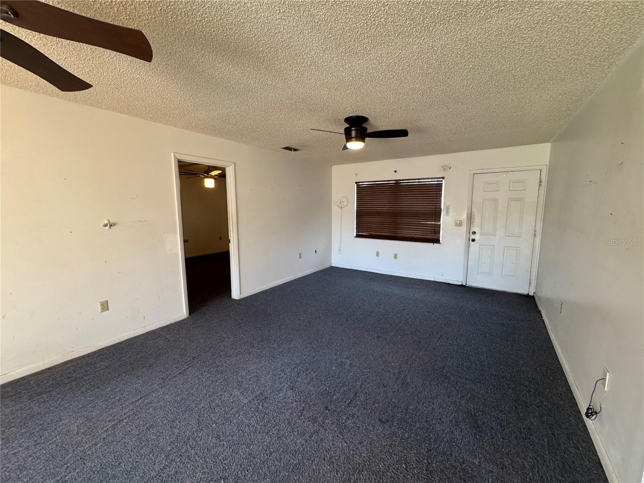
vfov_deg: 85.7
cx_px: 322
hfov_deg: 102.1
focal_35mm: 14
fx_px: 260
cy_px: 242
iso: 250
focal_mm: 2.22
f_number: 2.2
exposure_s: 1/60
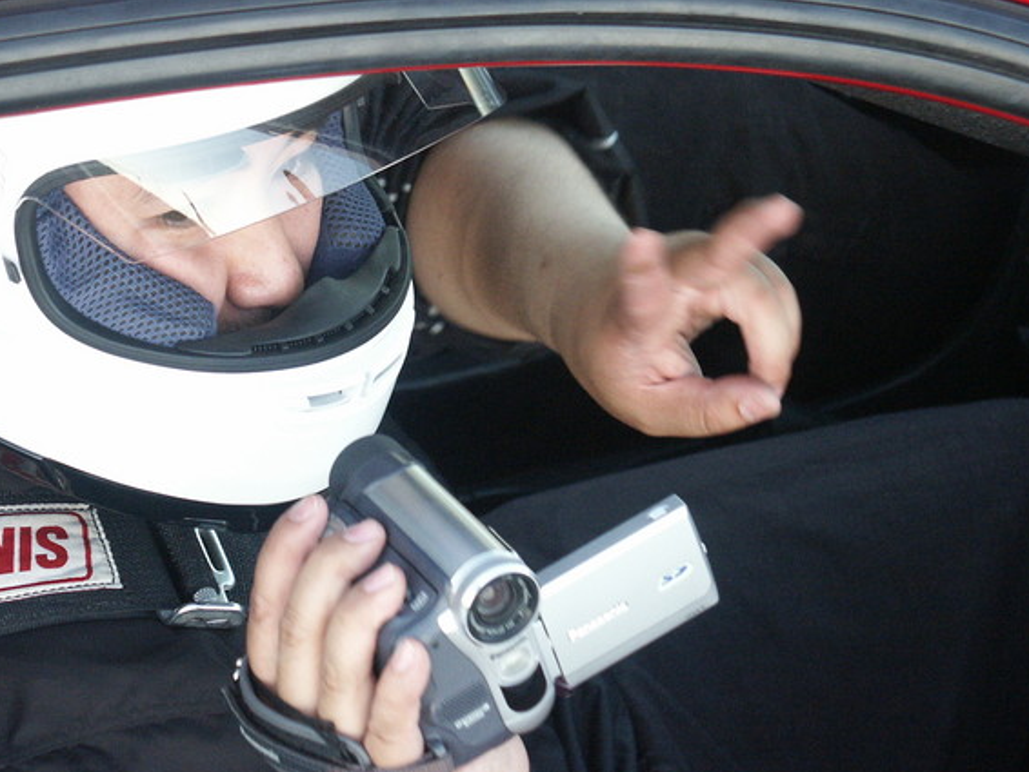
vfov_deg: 8.3
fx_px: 5293
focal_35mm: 178
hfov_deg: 11.1
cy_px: 269
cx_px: 415
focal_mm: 31.88
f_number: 3.5
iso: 200
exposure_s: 1/90
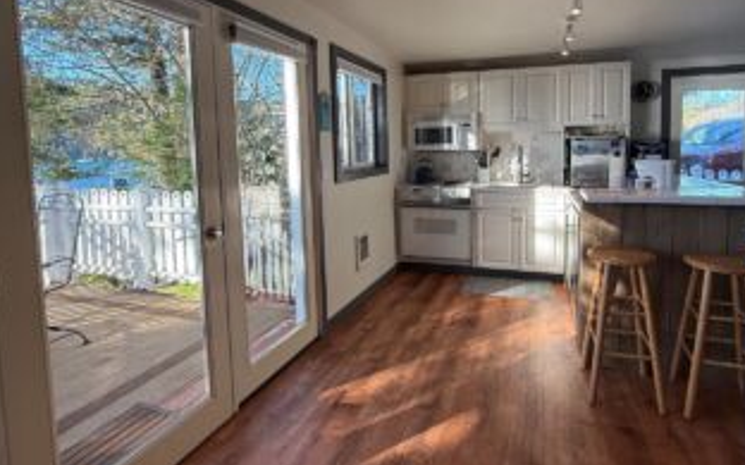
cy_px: 174
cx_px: 432
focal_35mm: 19
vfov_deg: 61.4
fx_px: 386
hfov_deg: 87.3
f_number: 2.2
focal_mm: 2.22
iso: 64
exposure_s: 1/134
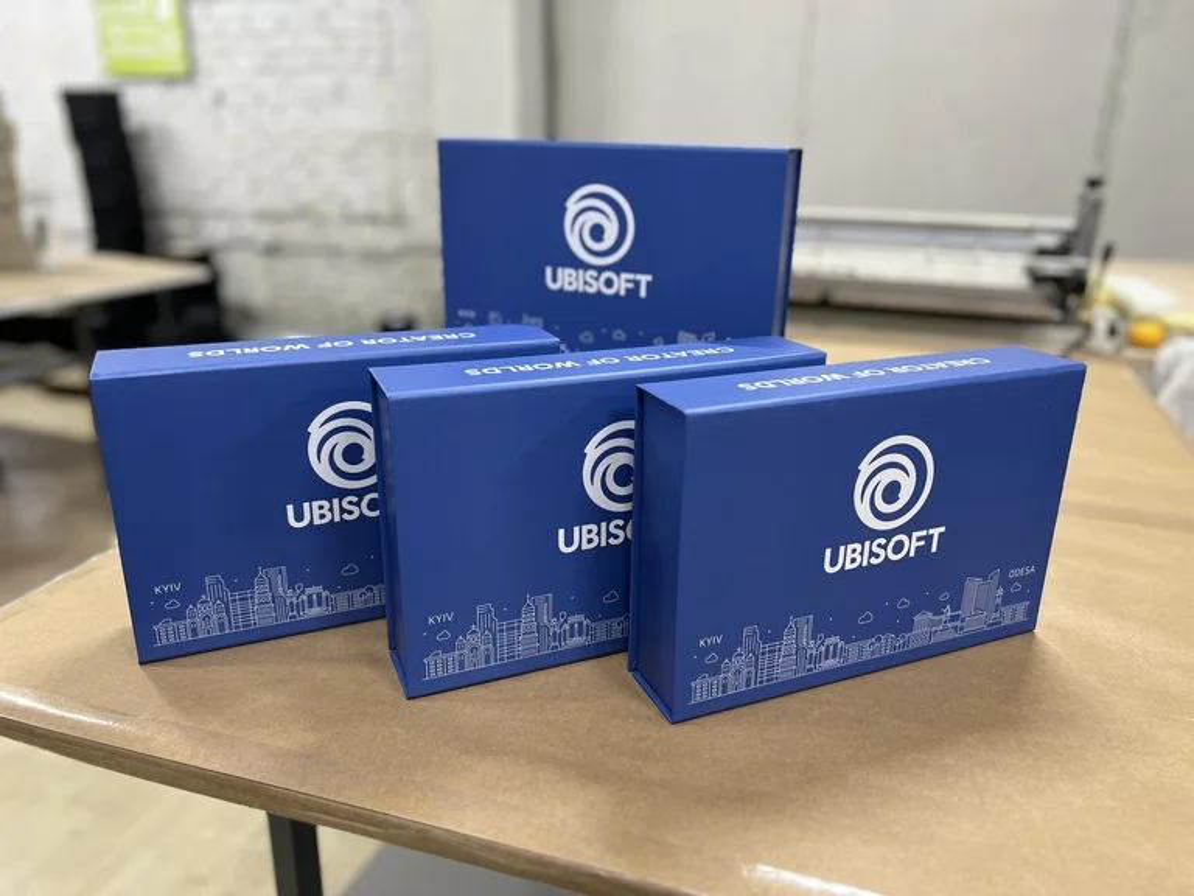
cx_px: 597
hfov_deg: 67.3
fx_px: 897
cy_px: 448
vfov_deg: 53.1
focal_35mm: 26
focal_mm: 5.7
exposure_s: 1/50
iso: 80
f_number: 1.5
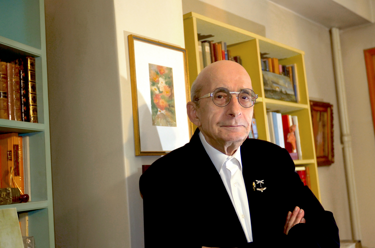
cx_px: 188
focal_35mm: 45
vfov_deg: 29.7
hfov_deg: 43.7
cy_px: 124
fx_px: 468
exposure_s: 1/80
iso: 200
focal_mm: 30
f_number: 2.8
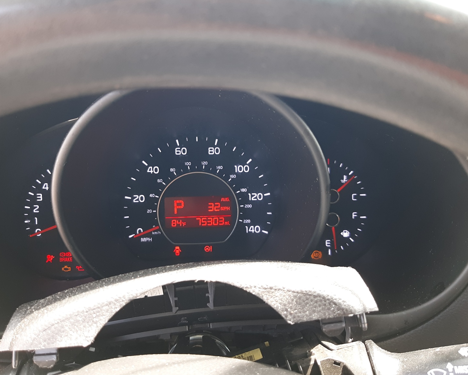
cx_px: 225
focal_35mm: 28
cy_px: 185
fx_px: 388
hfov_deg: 62.2
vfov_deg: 51.5
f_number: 1.7
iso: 47
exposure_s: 1/60.2
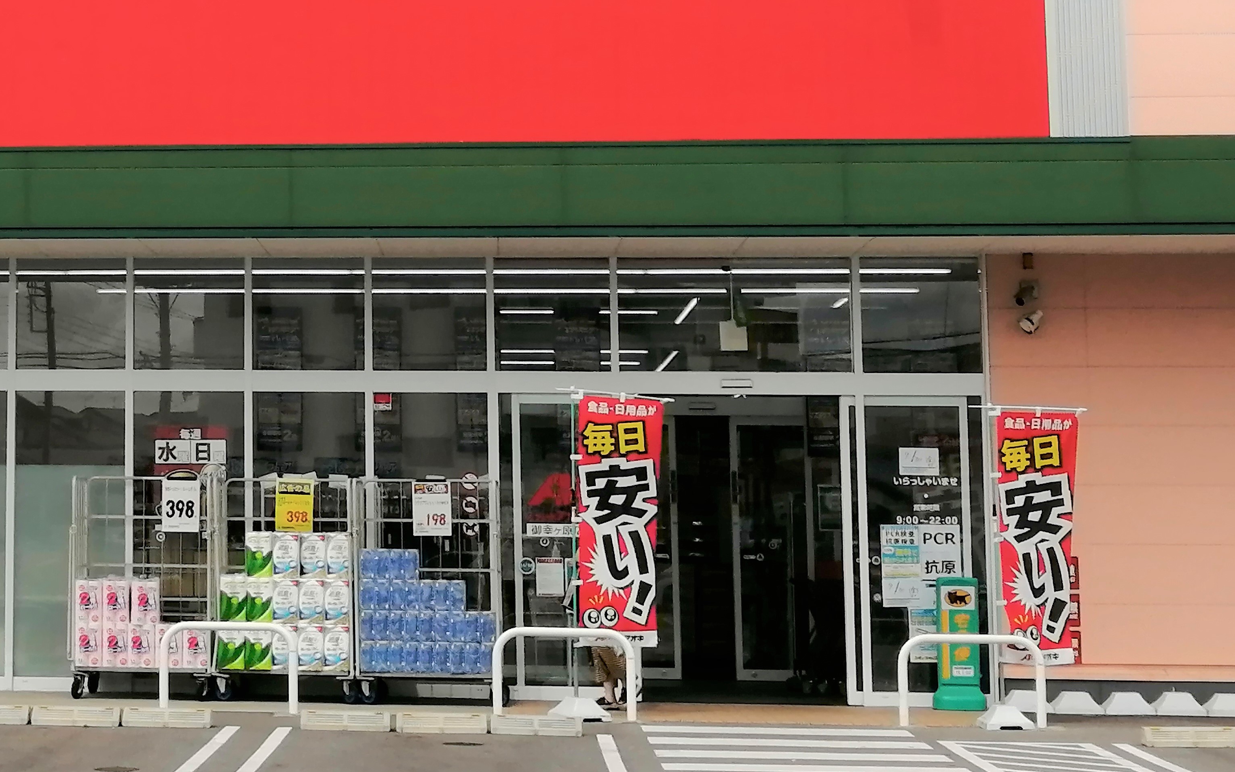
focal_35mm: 86
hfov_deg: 23.4
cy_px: 142
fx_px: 2895
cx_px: 109
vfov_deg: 15.1
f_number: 1.8
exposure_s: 1/1522
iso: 50
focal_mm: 3.62
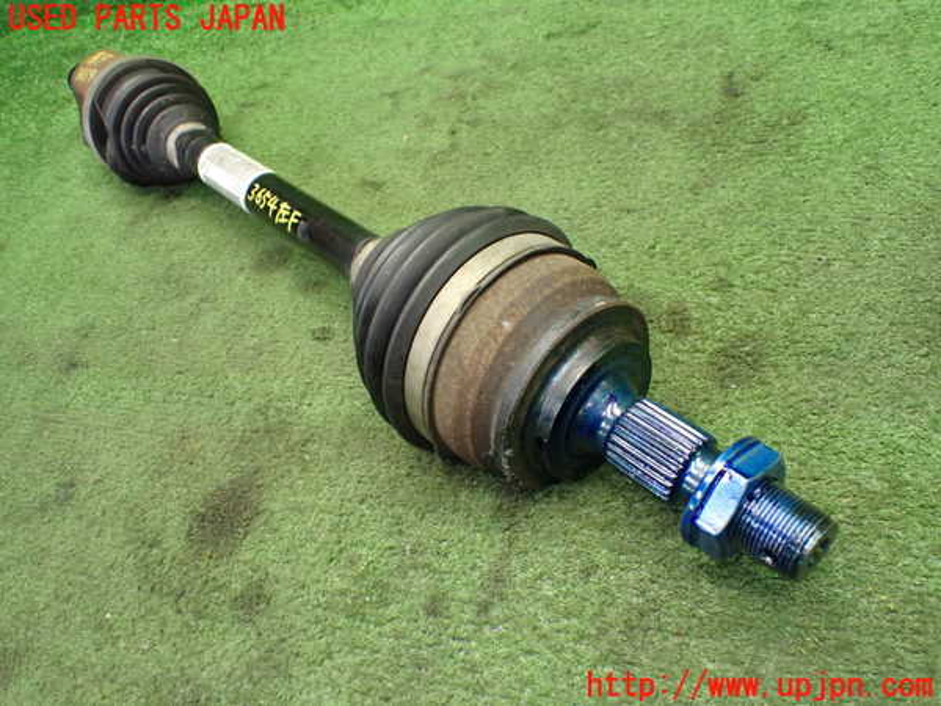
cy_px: 353
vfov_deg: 46.8
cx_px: 470
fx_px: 816
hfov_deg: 60.0
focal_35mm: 30
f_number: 2.3
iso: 800
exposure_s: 1/100
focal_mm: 5.4
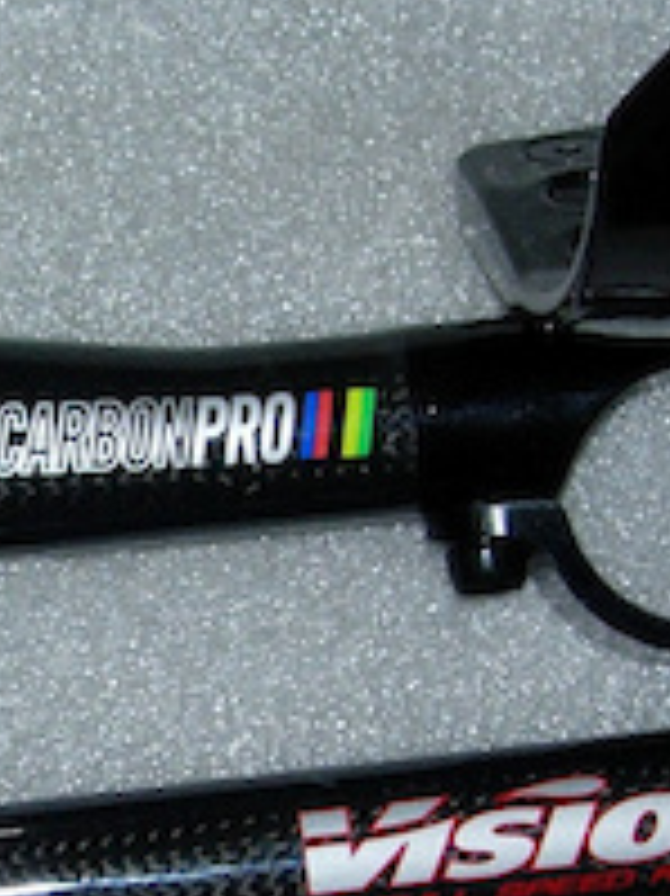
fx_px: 3953
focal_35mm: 153
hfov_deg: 9.6
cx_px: 36
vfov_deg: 12.9
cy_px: 716
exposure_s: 1/64
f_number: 2.8
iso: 79
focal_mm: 7.8
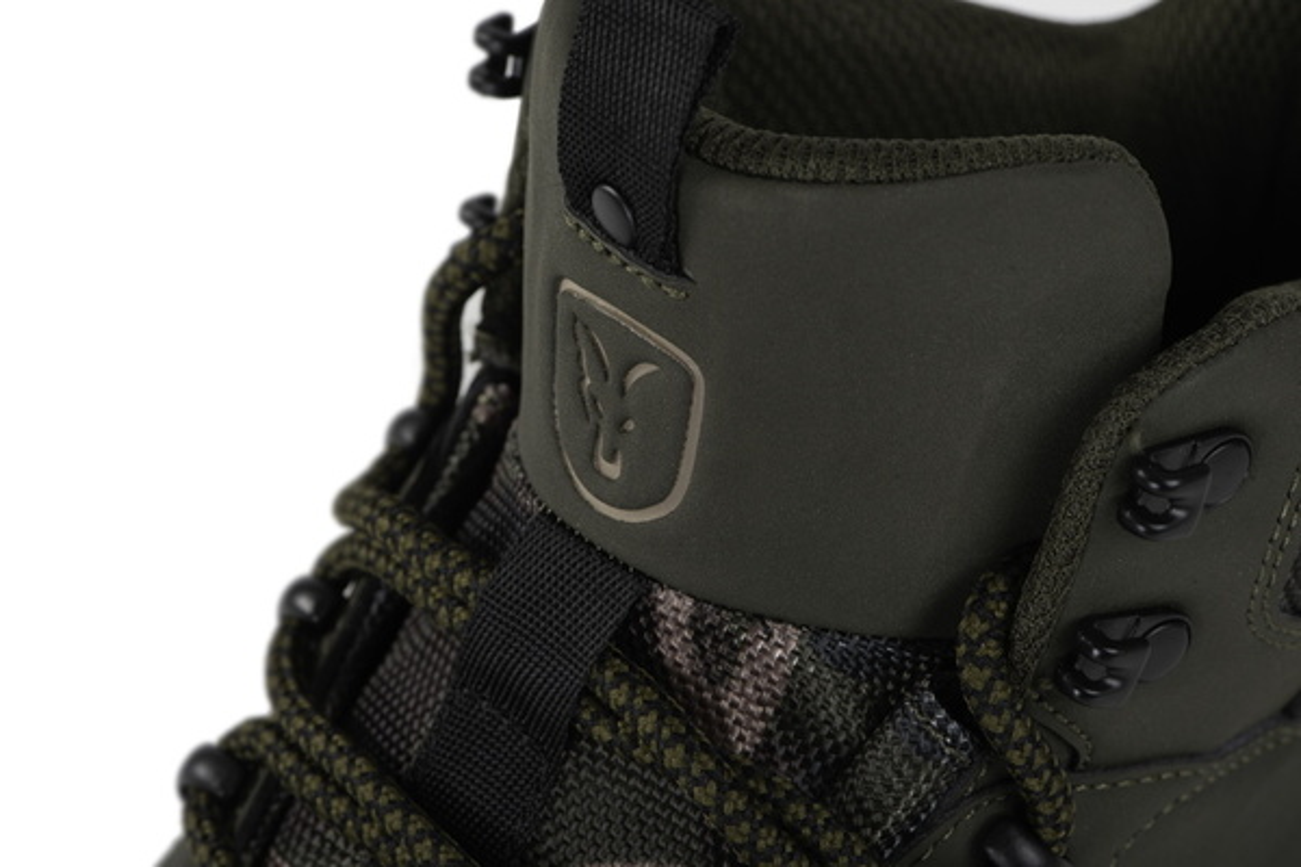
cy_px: 434
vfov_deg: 13.0
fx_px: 3794
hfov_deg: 19.5
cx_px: 650
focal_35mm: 105
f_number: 20
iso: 100
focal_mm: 105
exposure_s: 1/160
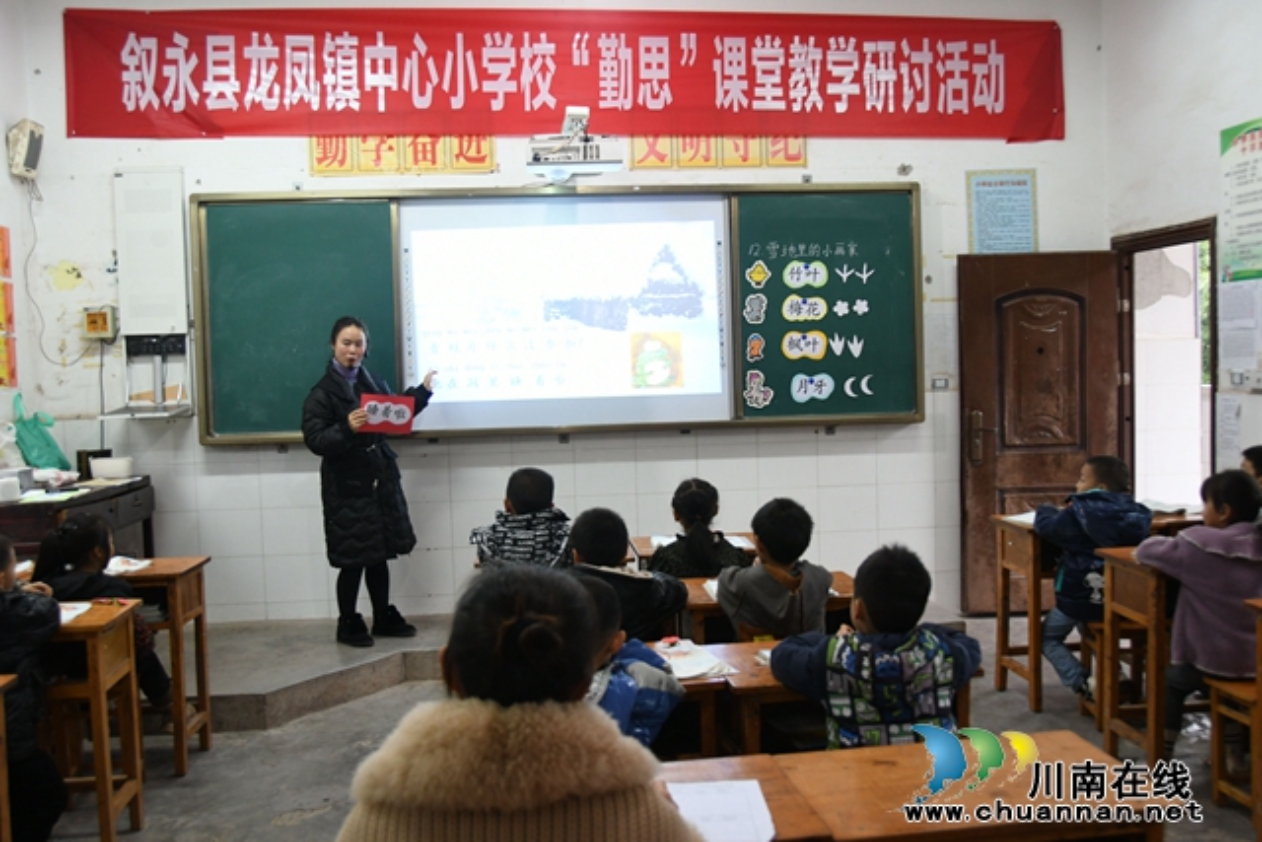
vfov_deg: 40.0
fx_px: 1157
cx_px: 631
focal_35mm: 33
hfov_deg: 57.2
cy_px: 421
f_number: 3.8
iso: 1000
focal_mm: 22
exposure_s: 1/40
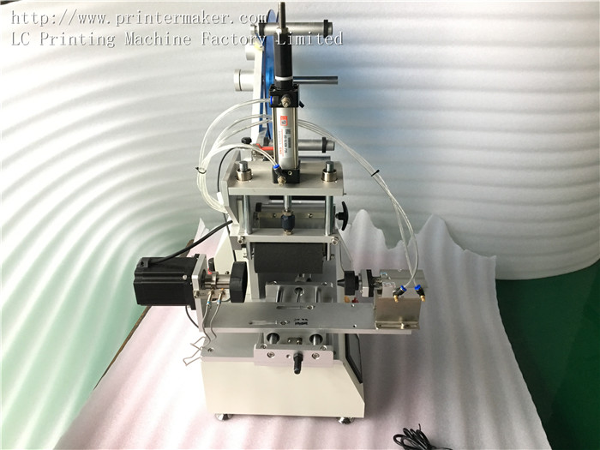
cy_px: 225
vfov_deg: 48.2
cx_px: 300
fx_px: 503
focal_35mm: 29
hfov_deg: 61.7
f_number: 2.2
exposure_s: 1/33
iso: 200
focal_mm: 4.15
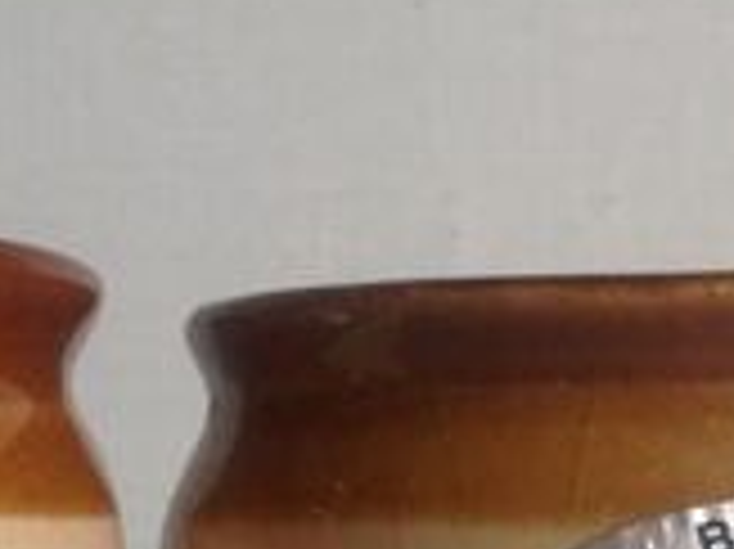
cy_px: 529
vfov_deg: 14.2
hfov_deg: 18.9
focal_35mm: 103
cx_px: 126
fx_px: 2182
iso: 100
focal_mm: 4.28
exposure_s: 1/15
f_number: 2.4
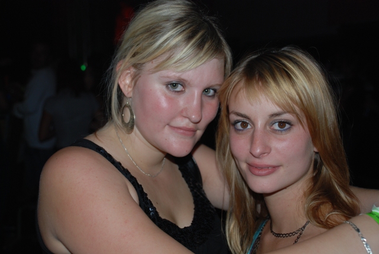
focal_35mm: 48
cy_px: 127
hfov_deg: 41.1
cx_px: 190
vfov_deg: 28.1
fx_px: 506
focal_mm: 32
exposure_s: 1/60
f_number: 4.2
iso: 200
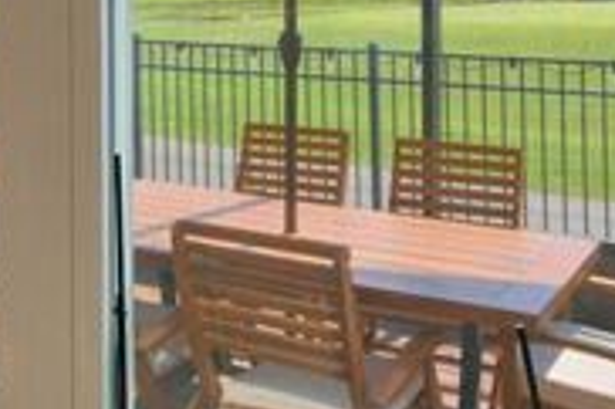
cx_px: 204
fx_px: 990
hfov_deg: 34.2
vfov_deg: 22.2
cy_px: -32
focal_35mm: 58
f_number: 4.5
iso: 110
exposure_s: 1/500
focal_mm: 10
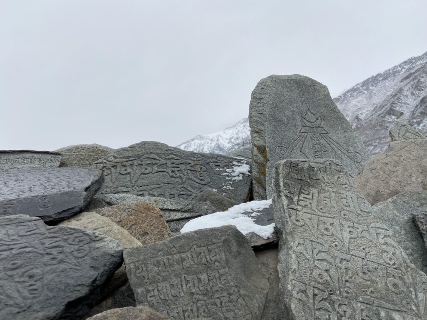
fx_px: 321
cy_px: 160
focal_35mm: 26
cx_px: 214
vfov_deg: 53.1
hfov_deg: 67.3
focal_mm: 4.25
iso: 32
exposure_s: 1/3300
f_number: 1.8
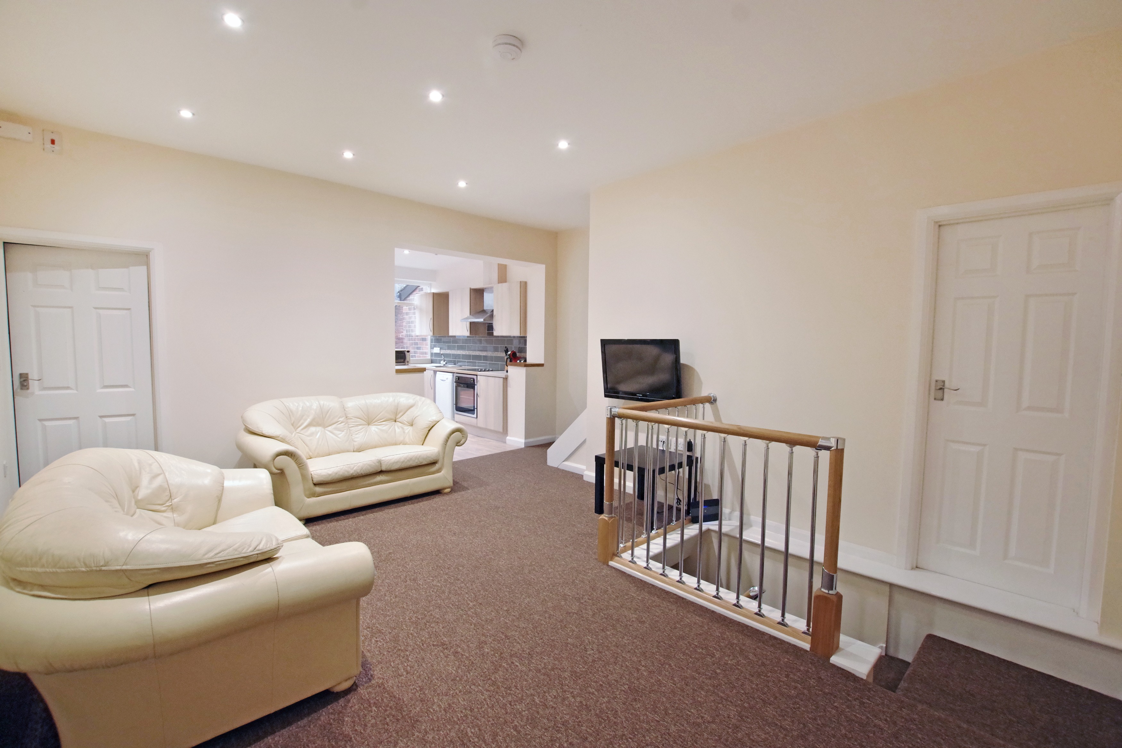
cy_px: 374
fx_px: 468
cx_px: 561
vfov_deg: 77.3
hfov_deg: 100.4
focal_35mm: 15
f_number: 5.6
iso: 1600
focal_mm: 10
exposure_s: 1/30
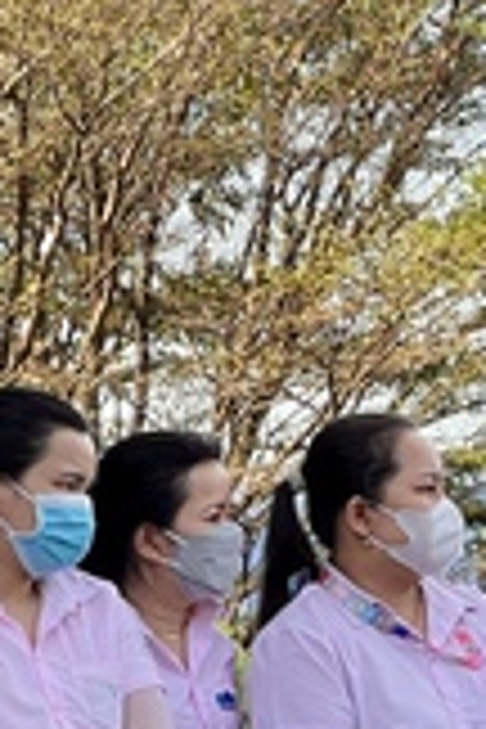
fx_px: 6419
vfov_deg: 6.5
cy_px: 788
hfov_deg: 4.3
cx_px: 612
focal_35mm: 317
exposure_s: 1/145
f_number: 2.8
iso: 32
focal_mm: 9
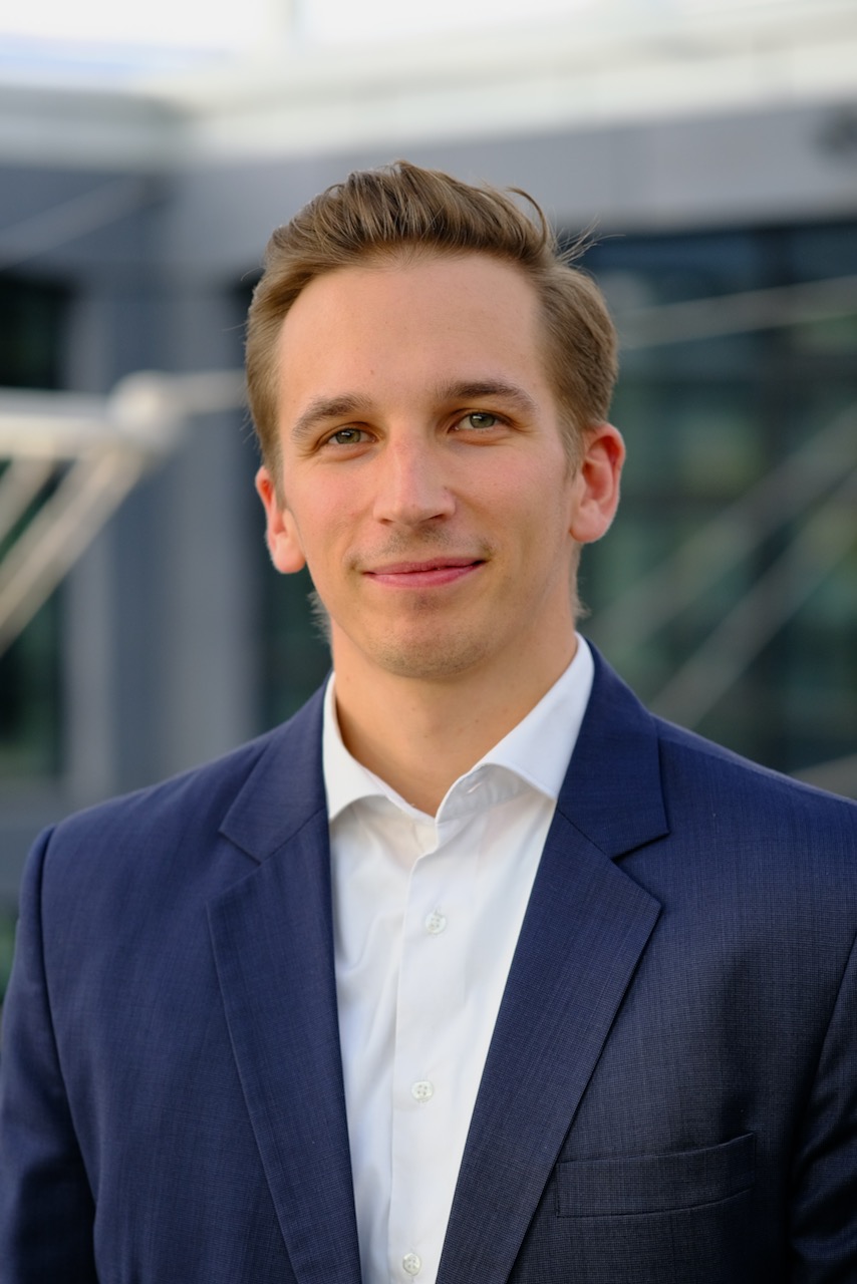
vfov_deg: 24.2
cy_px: 642
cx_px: 428
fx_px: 2998
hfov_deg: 16.3
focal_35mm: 84
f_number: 1.7
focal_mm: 56
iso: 320
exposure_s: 1/640
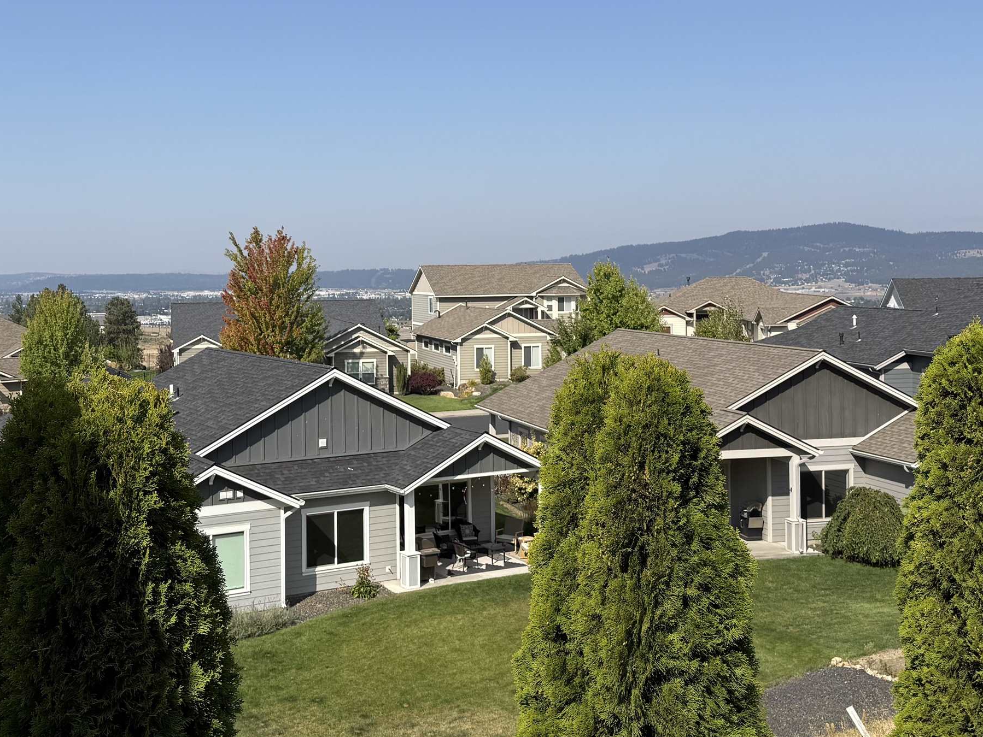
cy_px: 279
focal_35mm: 41
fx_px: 1164
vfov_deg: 35.0
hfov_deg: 45.5
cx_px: 388
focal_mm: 6.76
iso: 80
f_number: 1.78
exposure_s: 1/5714
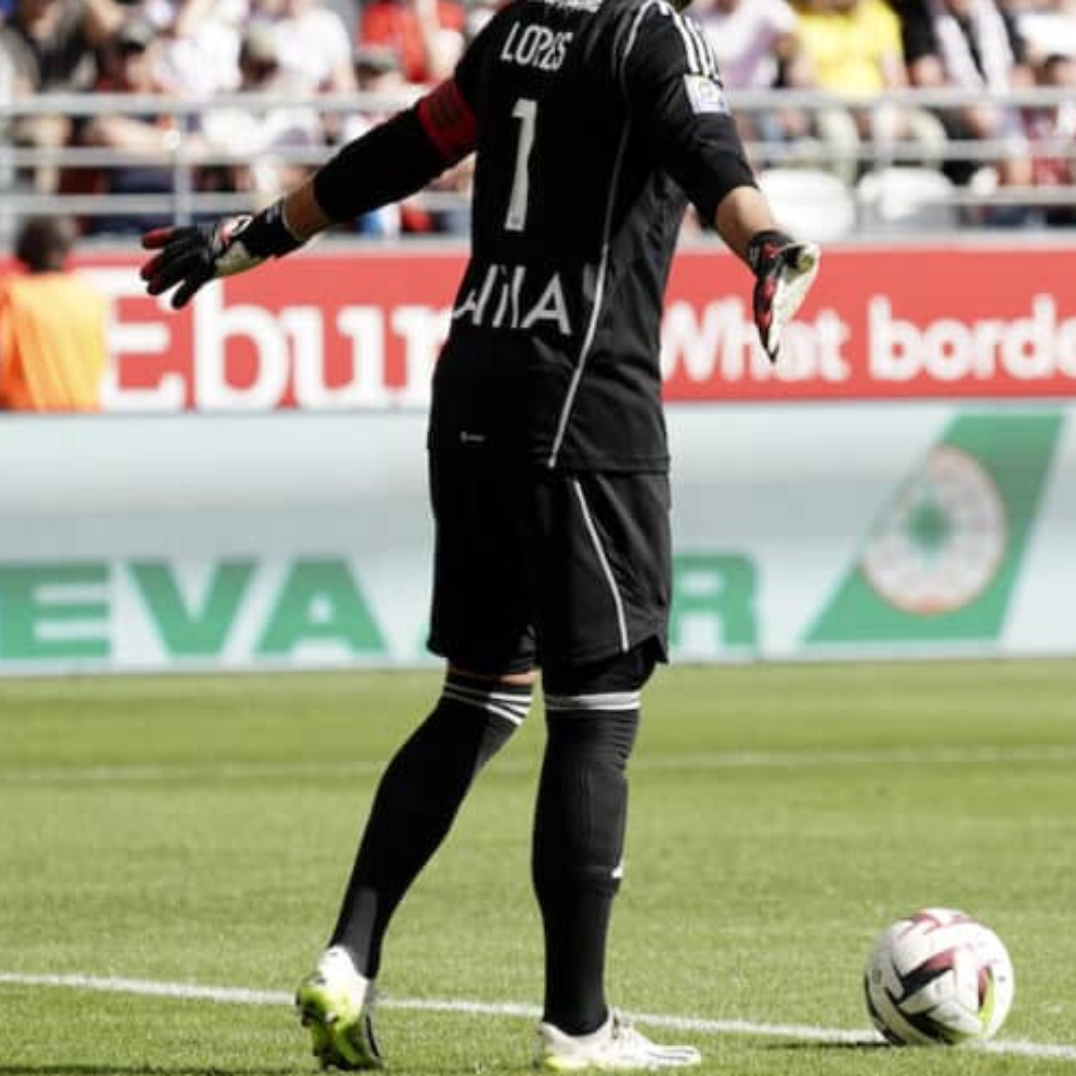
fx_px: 17971
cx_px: 857
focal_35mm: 511
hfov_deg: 3.4
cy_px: 426
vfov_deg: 3.4
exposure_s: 1/2000
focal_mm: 291
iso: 800
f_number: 5.6
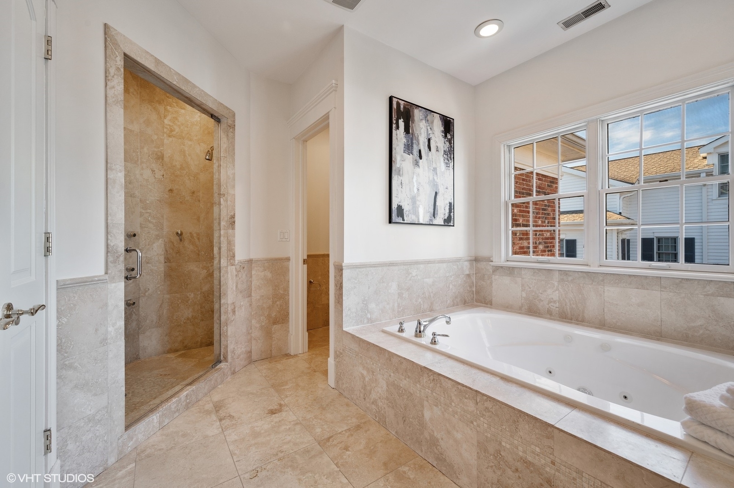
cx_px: 367
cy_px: 244
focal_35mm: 15
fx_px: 306
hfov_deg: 100.4
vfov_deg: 77.2
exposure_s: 1/3
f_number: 8
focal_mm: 15
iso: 200
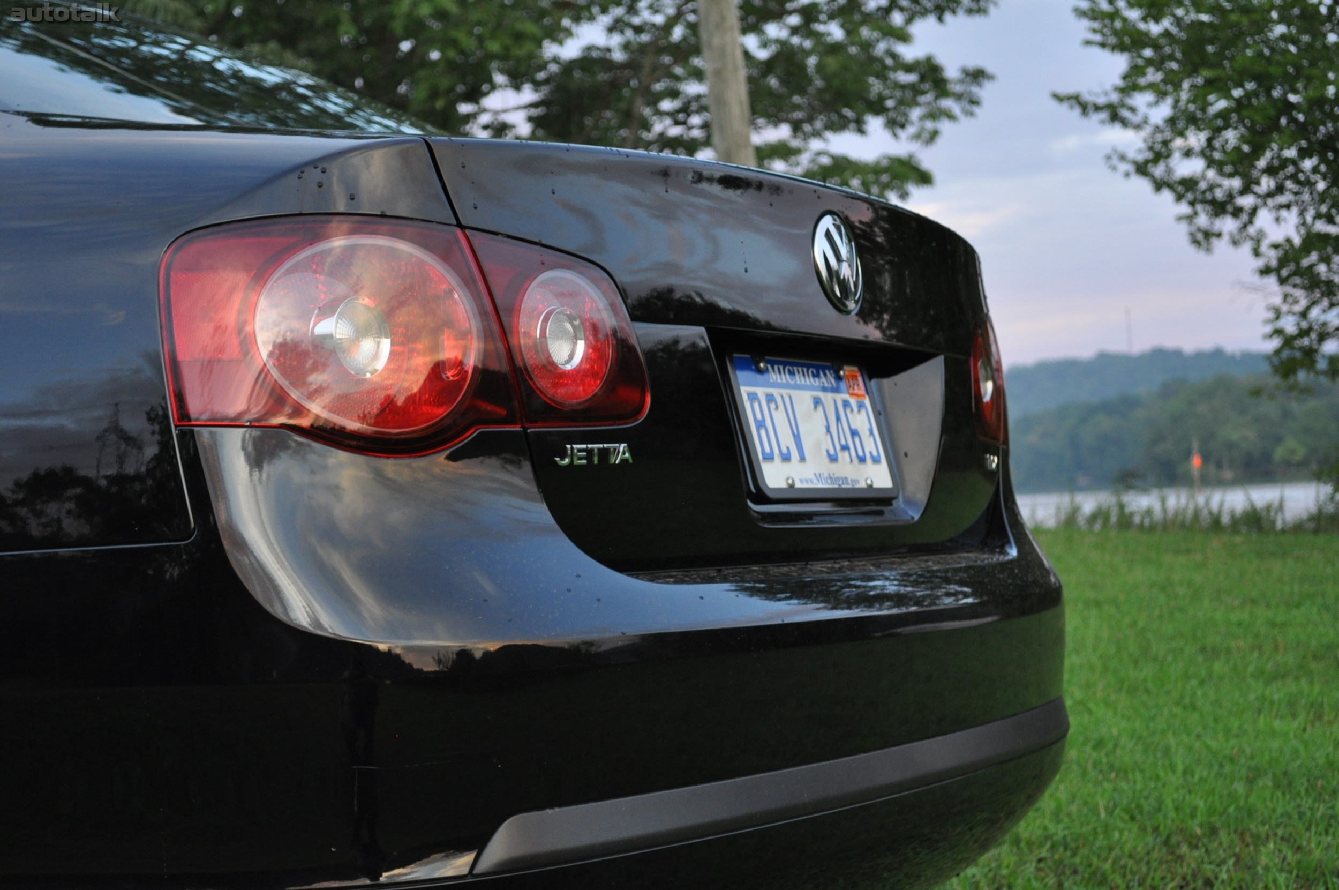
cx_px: 670
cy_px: 445
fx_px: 2229
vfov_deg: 22.6
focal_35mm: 60
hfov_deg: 33.4
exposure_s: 1/50
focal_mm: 40
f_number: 5.3
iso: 800
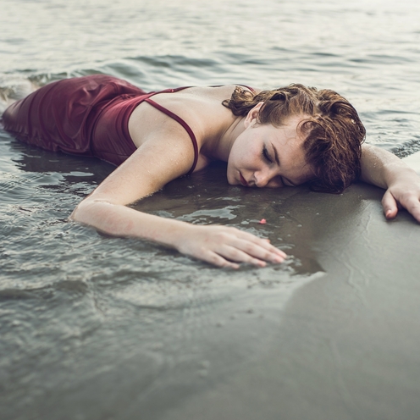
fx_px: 618
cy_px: 211
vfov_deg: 37.6
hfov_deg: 37.5
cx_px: 187
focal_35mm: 45
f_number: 2.8
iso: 64
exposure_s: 1/400
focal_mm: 35
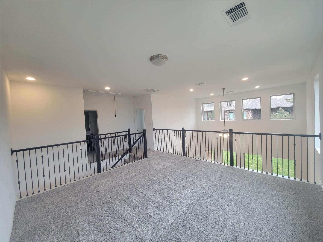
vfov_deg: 89.9
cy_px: 121
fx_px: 121
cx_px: 162
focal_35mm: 13
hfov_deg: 106.2
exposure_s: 1/60
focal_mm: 2.2
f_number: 2.2
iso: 64
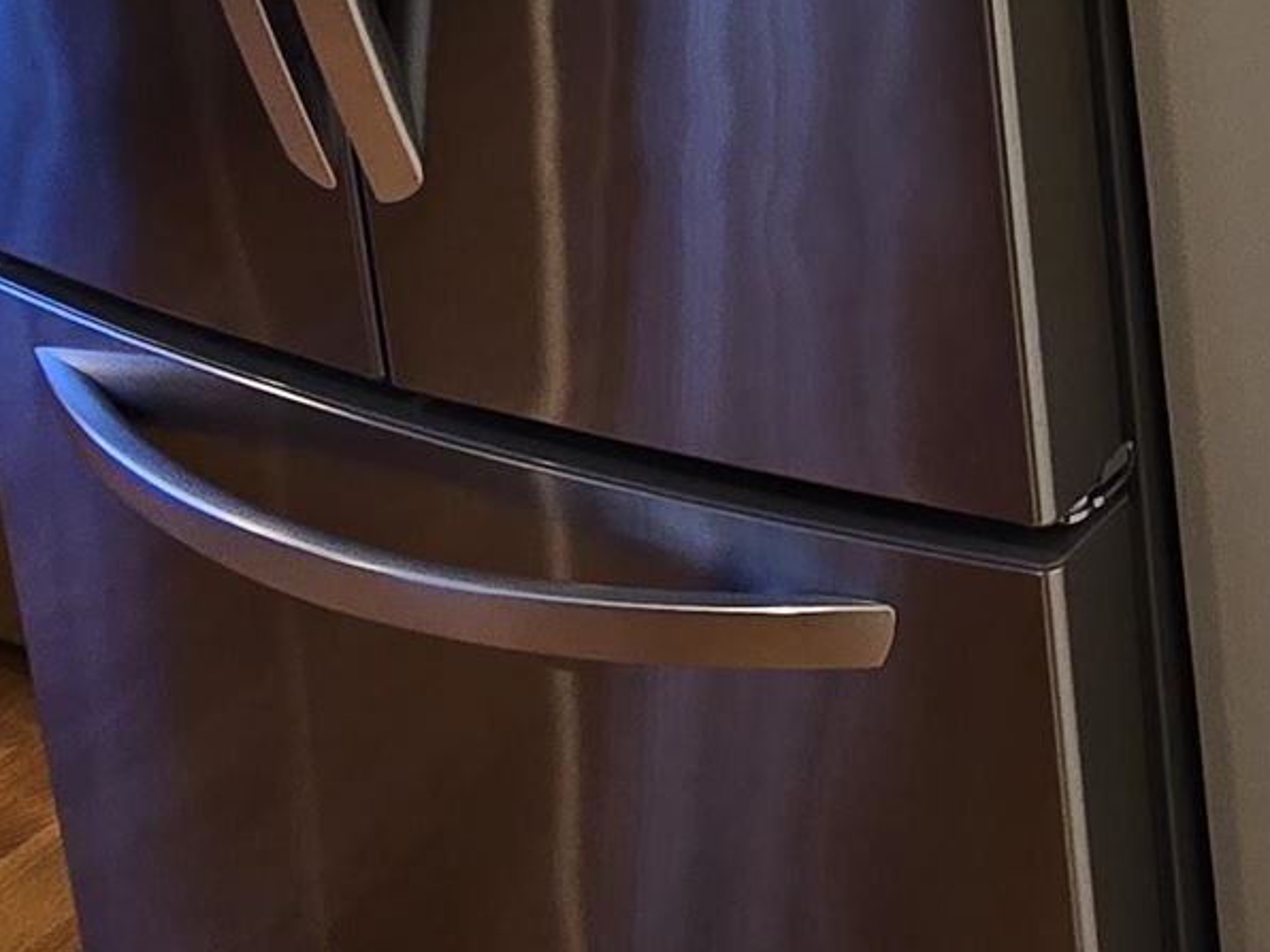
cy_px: -564
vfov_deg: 18.7
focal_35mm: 67
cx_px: 1534
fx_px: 2458
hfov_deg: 25.8
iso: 80
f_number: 2.2
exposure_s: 1/60
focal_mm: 2.2
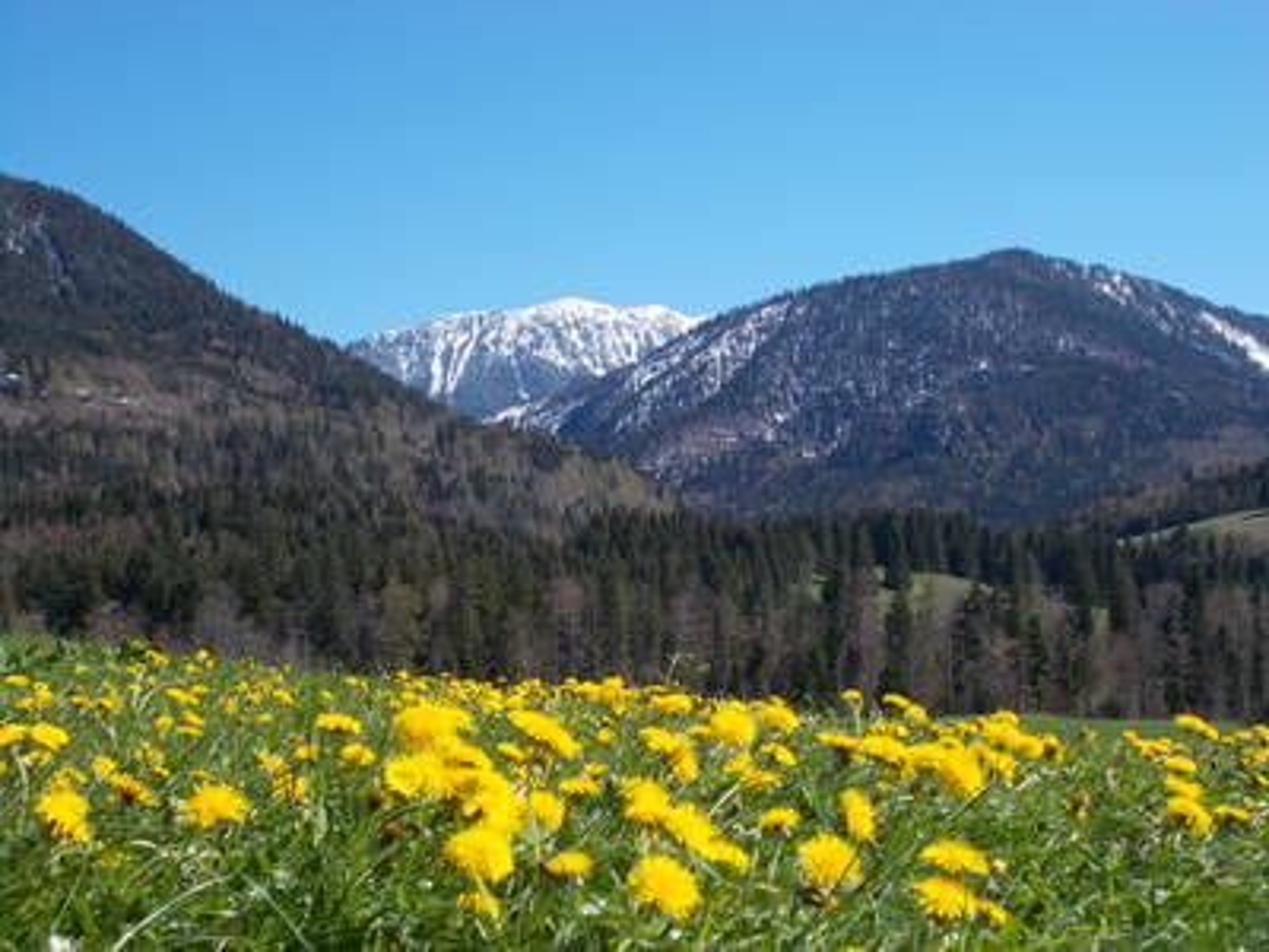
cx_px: 634
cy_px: 476
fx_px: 1833
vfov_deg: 29.1
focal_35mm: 50
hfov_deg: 38.2
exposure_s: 1/500
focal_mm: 9
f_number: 4.5
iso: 80
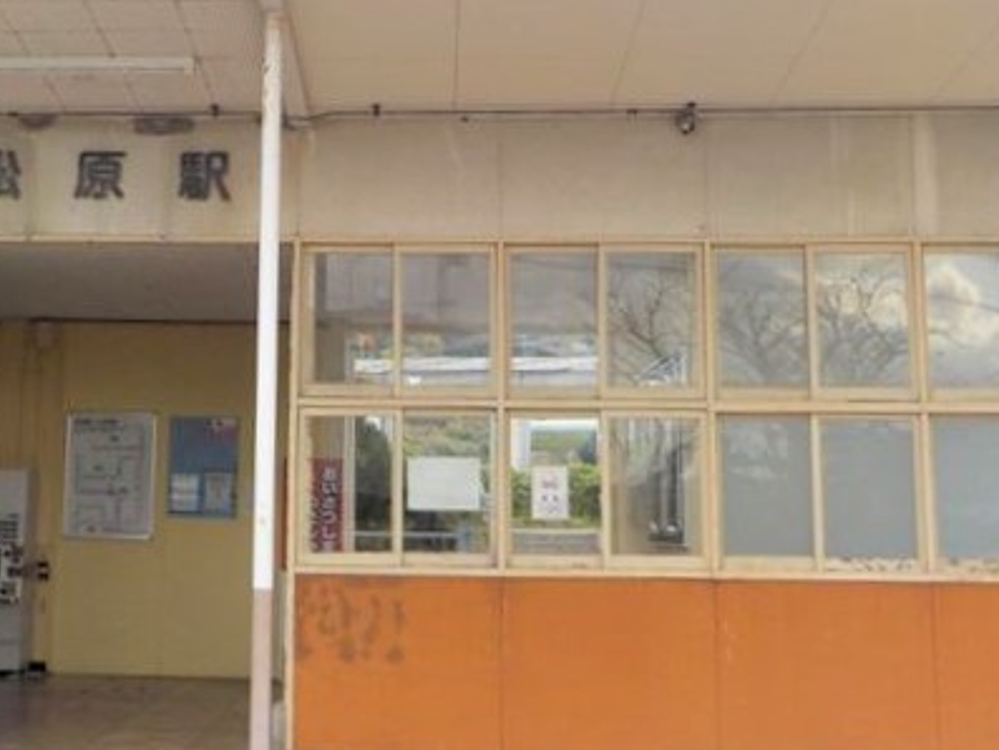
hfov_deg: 32.4
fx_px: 1703
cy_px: 245
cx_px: 321
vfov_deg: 24.7
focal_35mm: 59
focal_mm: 4.1
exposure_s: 1/200
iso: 125
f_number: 3.3
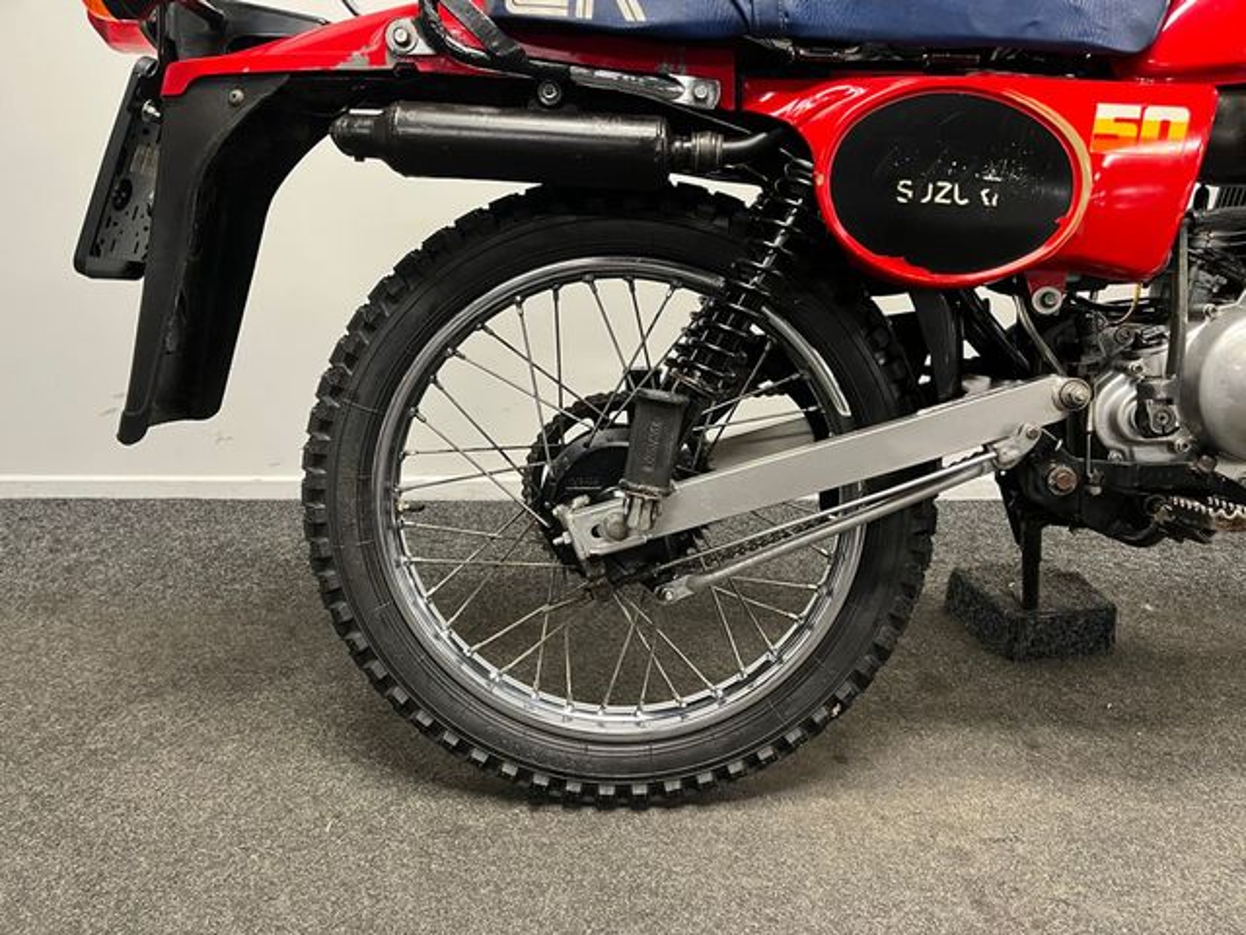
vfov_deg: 53.1
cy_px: 468
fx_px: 936
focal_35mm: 26
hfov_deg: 67.3
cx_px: 623
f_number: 1.6
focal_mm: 5.1
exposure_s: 1/50
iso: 250
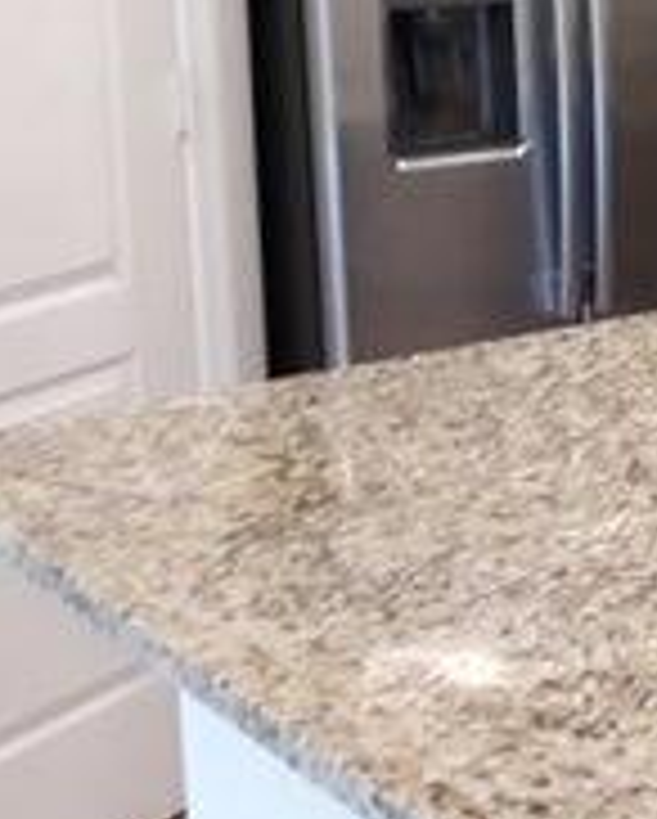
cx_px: 1282
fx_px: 2329
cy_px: 58
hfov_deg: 13.8
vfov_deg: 19.5
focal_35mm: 96
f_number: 1.7
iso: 160
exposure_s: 1/24
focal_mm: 3.7
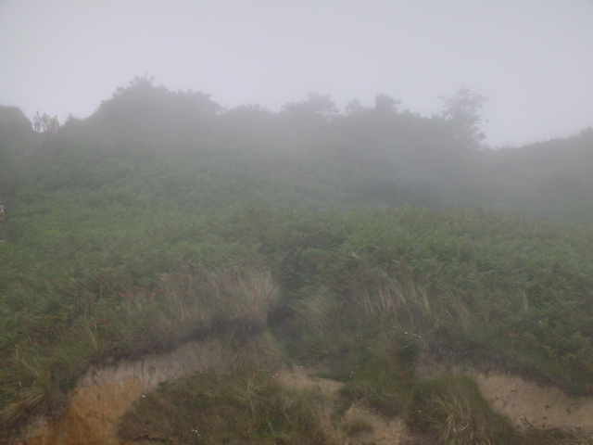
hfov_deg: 18.7
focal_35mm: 105
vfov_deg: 14.1
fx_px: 1799
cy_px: 222
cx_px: 296
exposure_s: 1/284
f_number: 5.4
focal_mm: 17.4
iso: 50
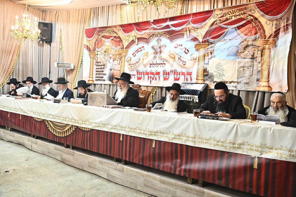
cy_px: 98
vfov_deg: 43.5
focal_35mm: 30
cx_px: 148
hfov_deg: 62.0
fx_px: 246
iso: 1600
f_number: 5.6
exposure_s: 1/125
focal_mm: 30
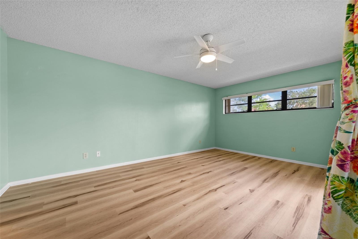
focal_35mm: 13
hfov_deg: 108.3
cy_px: 120
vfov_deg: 85.4
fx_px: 129
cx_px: 179
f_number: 8
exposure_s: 1/5
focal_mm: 13
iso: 400
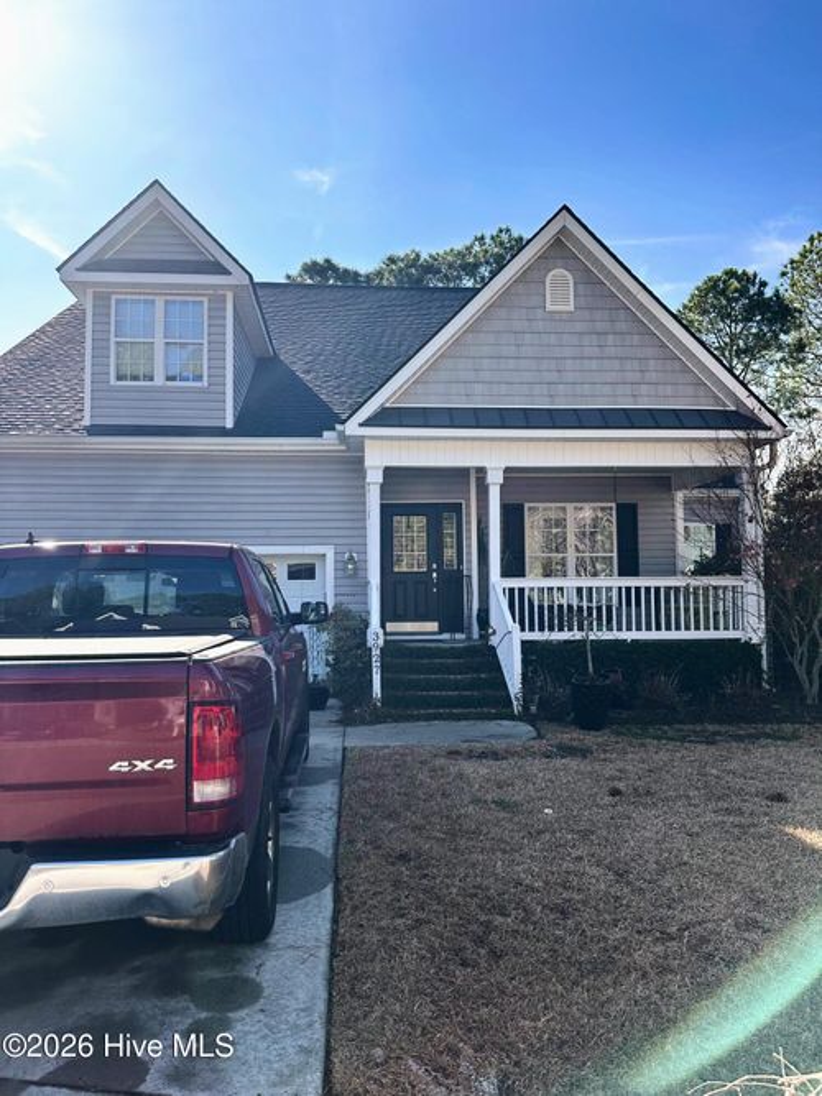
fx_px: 760
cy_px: 548
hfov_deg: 56.8
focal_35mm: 24
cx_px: 411
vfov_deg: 71.6
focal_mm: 6.86
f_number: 1.78
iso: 80
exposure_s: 1/3155
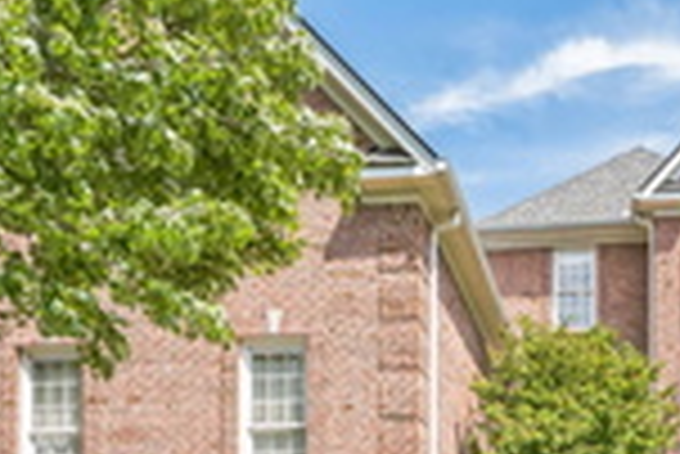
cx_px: 558
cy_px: 139
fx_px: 700
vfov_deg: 35.5
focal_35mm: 37
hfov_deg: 48.5
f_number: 11
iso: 100
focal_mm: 14
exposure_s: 1/60
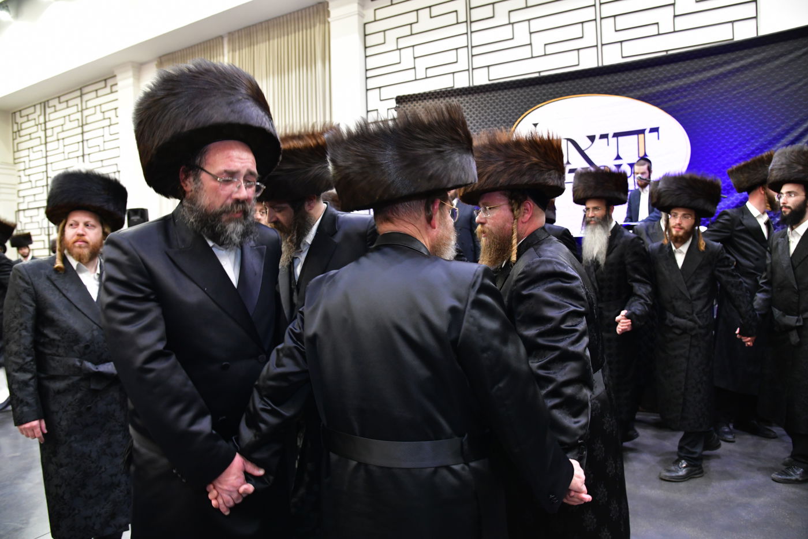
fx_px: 539
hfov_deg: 73.8
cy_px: 270
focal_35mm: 24
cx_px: 404
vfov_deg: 53.1
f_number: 5.6
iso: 2500
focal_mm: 24
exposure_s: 1/100
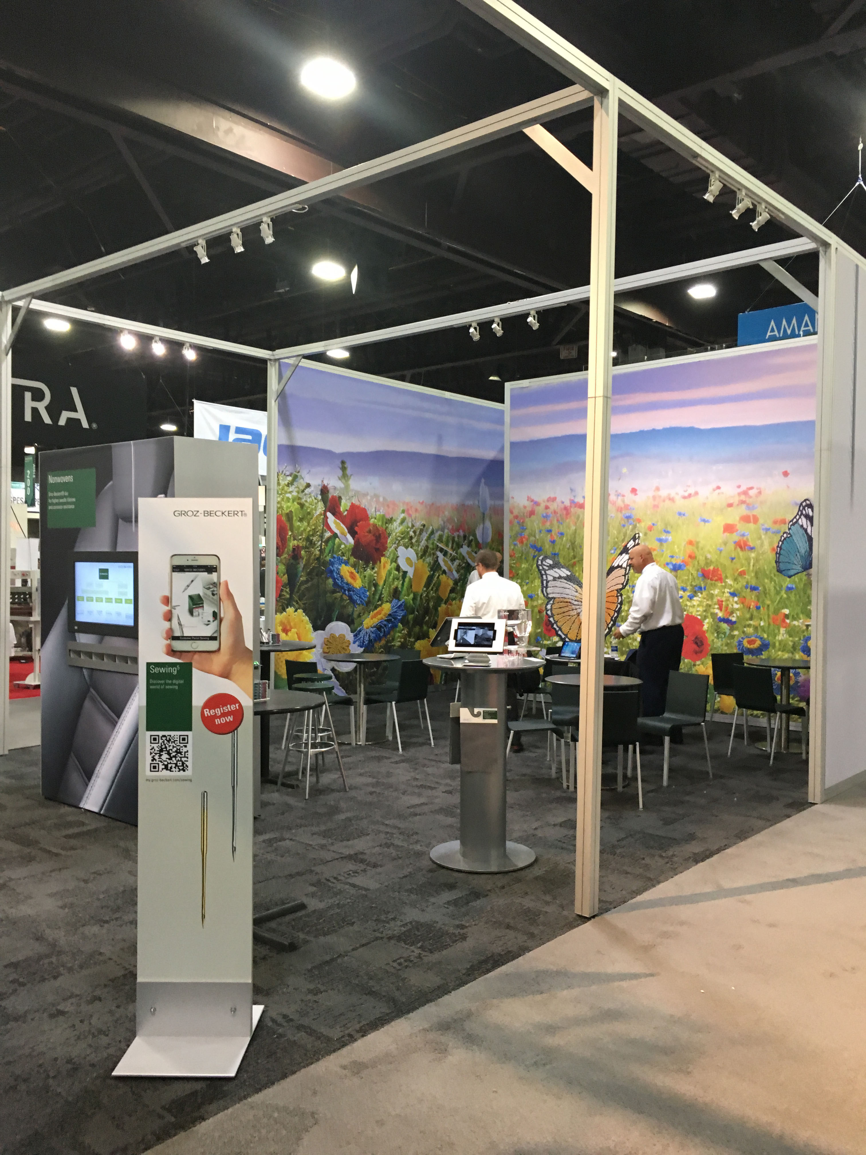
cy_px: 578
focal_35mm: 29
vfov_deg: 61.7
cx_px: 433
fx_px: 967
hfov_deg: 48.2
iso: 125
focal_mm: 4.15
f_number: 2.2
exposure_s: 1/30
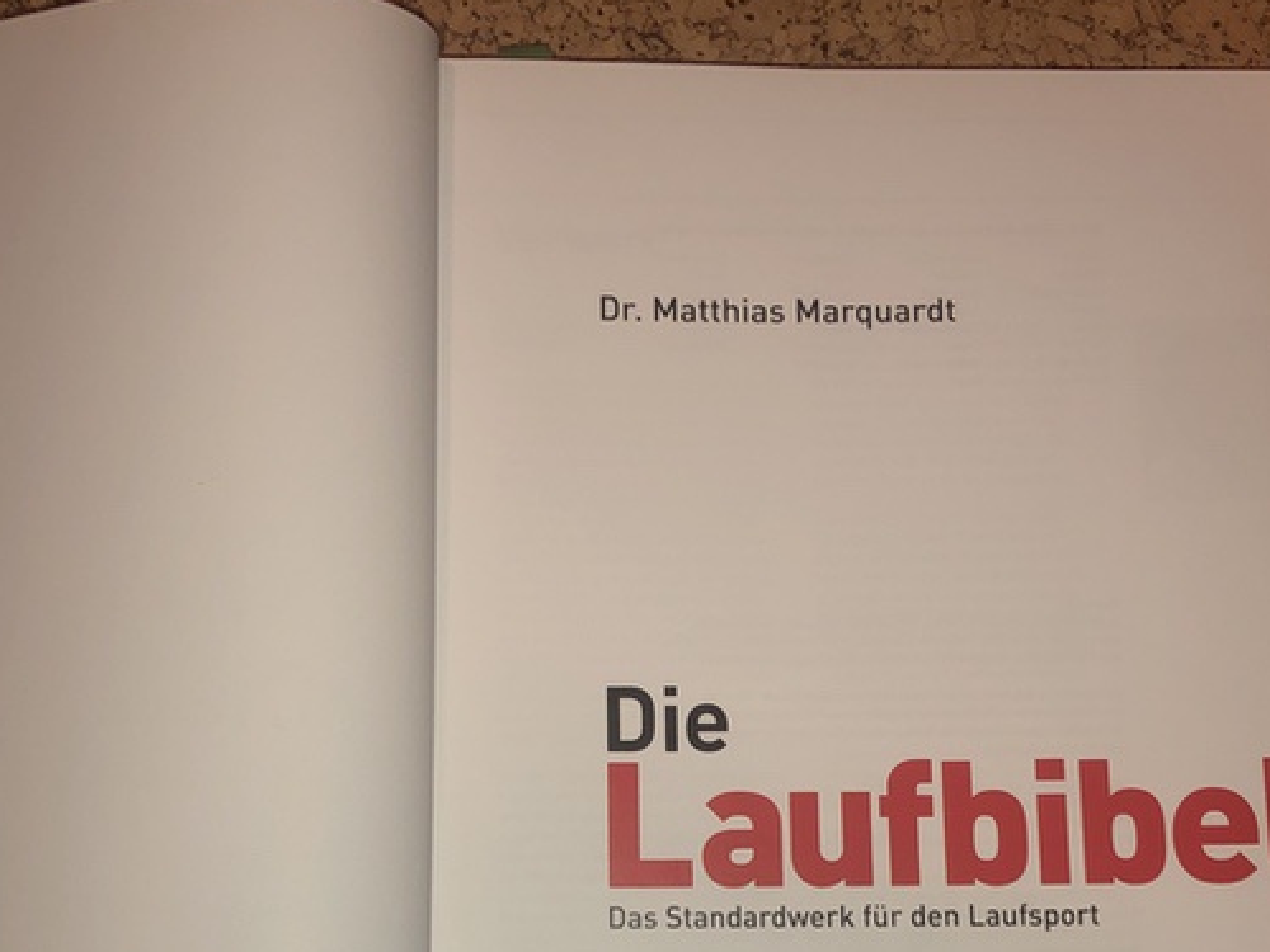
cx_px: 607
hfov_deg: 34.3
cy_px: 759
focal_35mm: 56
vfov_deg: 25.7
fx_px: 2055
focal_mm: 3.99
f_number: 1.8
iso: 20
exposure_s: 1/12
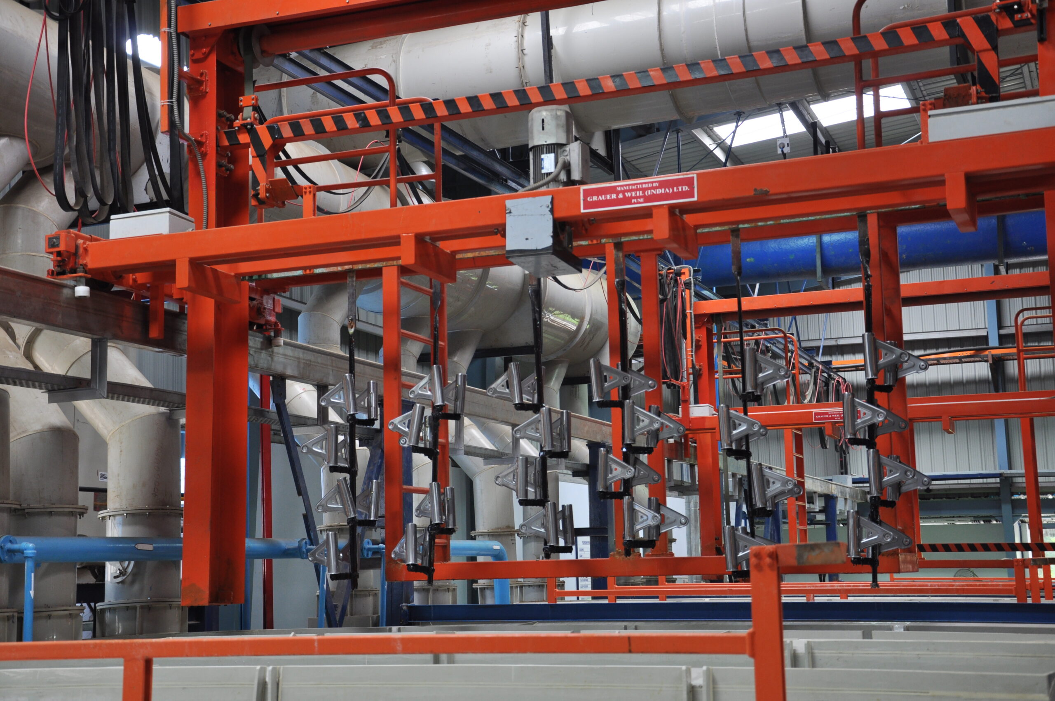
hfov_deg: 37.9
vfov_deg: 25.7
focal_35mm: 52
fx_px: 1537
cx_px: 528
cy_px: 350
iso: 320
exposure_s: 1/30
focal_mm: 35
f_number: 5.6
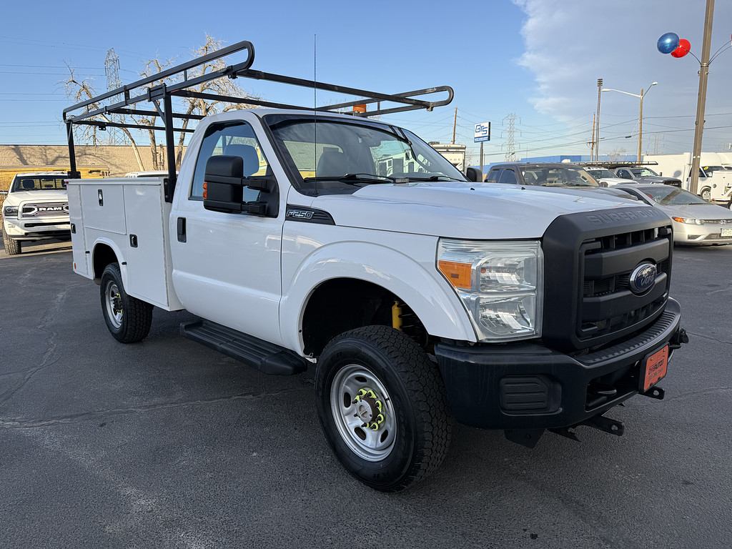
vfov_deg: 56.8
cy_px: 274
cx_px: 366
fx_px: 508
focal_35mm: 24
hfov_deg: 71.6
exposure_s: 1/1727
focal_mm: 6.76
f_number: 1.78
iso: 80
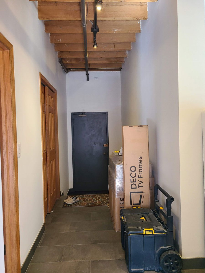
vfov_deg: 67.3
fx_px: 205
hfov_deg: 53.1
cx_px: 102
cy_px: 136
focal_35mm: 26
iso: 160
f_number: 1.8
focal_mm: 5.4
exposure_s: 1/40
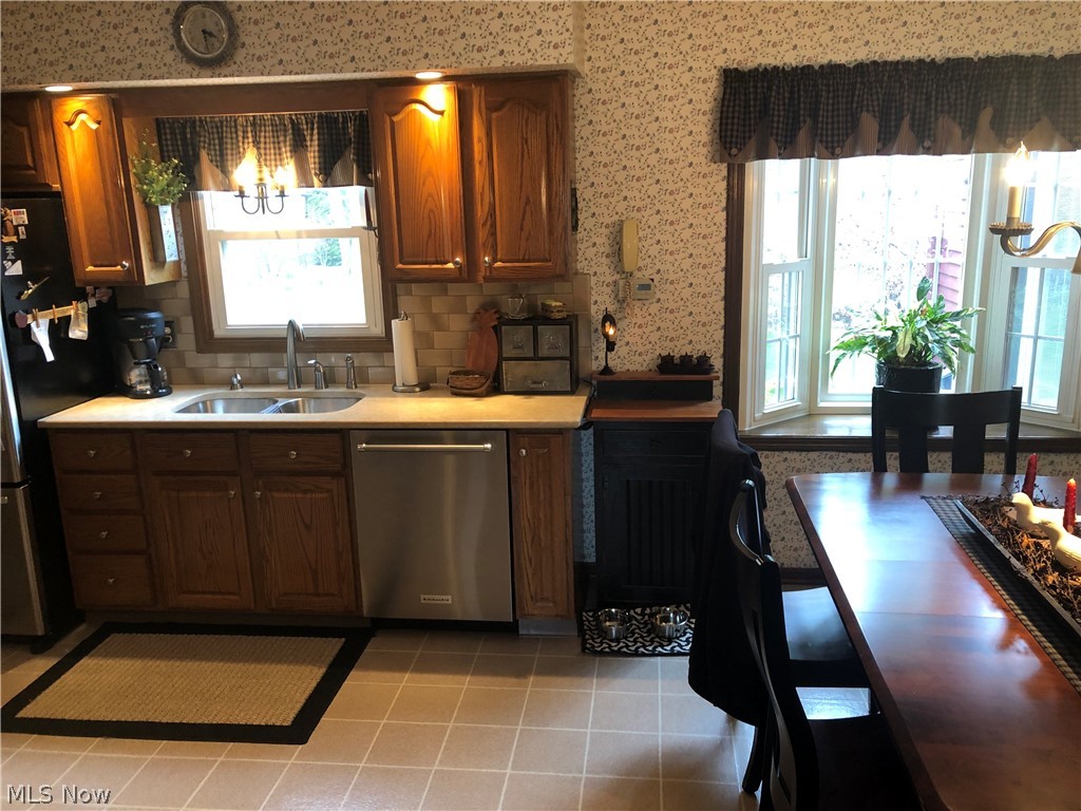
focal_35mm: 28
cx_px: 540
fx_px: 874
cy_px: 406
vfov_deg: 49.7
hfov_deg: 63.4
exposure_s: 1/15
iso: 40
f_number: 1.8
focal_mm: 4
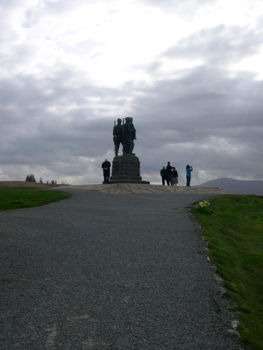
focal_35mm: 38
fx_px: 385
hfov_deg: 37.7
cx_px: 132
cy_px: 175
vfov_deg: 49.0
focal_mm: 8
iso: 100
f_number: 7.6
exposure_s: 1/257
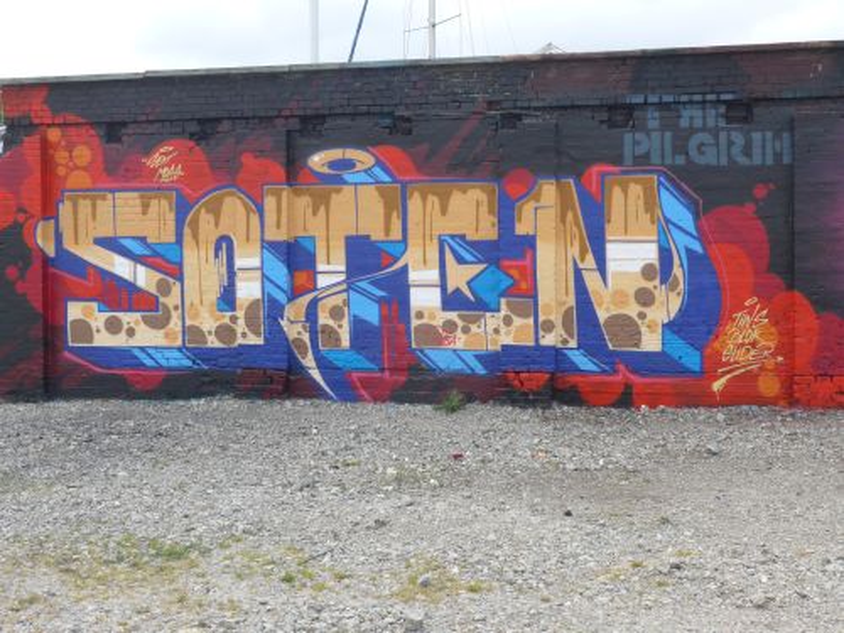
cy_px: 316
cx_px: 422
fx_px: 1146
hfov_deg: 40.4
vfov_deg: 30.9
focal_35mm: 47
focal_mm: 10.1
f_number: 5
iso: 80
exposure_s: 1/160
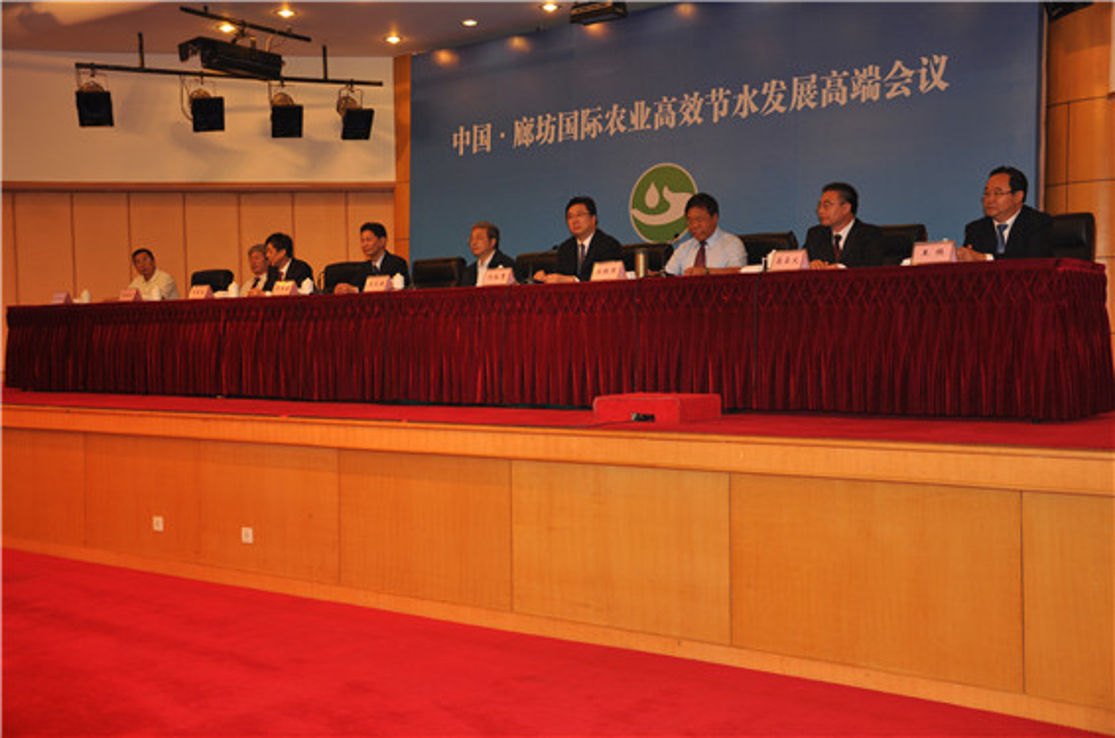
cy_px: 369
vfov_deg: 34.1
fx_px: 1206
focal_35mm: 39
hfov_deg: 49.6
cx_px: 558
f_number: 4
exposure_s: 1/60
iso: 250
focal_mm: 26
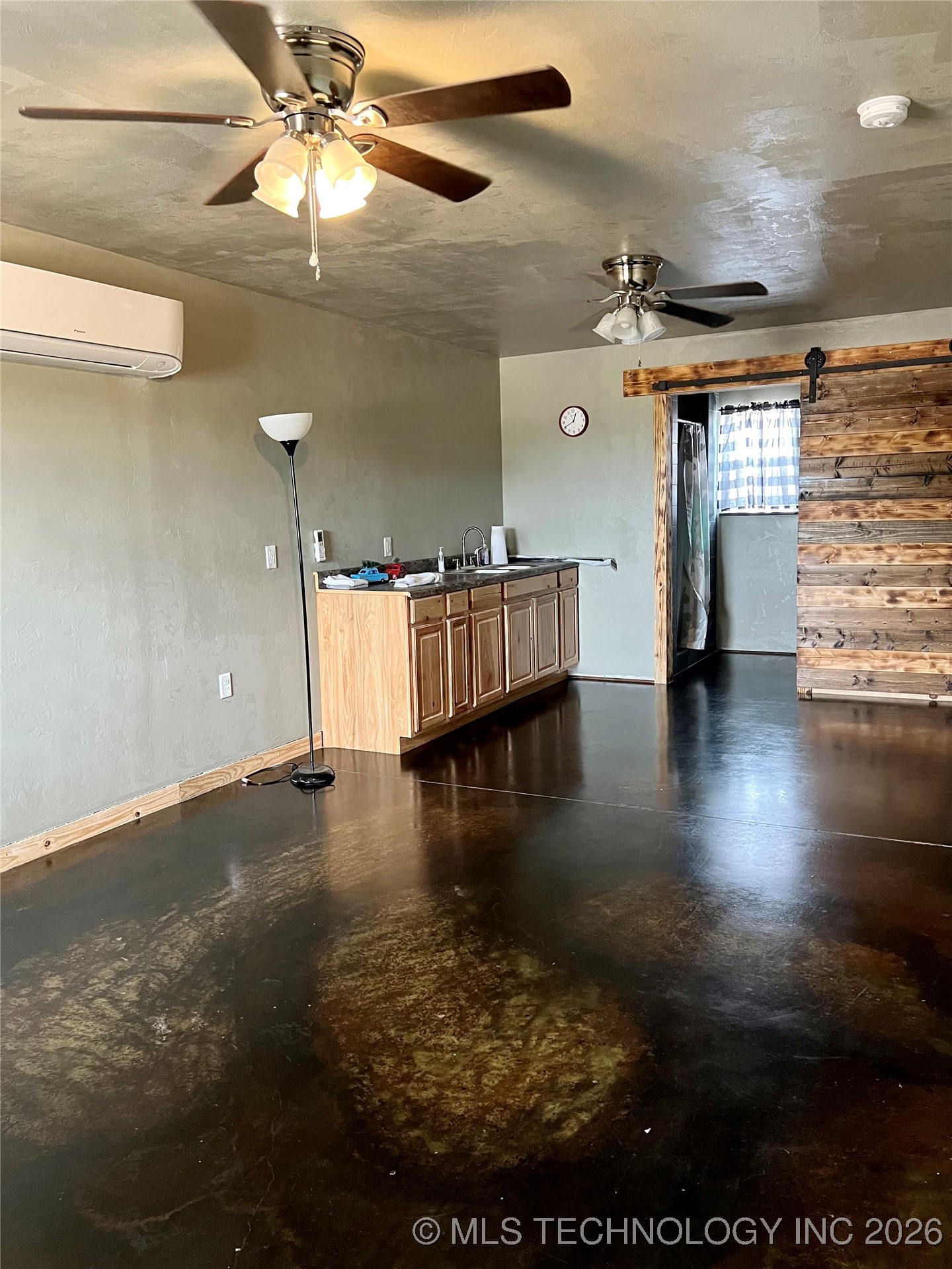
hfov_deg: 53.1
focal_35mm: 26
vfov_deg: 67.3
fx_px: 953
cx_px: 476
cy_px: 634
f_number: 1.5
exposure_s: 1/60
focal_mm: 5.7
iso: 400
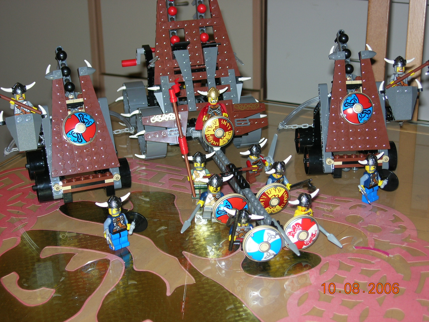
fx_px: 756
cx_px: 214
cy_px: 161
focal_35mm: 61
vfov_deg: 24.0
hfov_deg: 31.7
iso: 64
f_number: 3.5
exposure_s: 1/60.1
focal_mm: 12.7
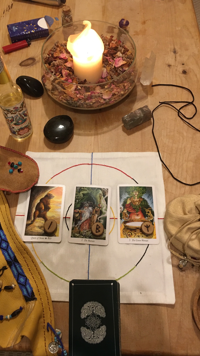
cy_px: 176
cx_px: 80
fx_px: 302
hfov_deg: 36.5
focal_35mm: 32
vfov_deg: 61.0
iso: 100
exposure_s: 1/17
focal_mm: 4.15
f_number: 2.2
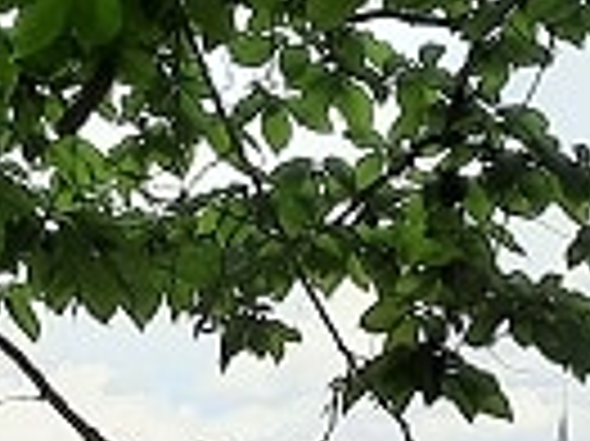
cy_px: 850
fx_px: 3252
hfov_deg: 10.4
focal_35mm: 191
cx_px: 198
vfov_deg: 7.5
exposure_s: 1/543
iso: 32
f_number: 2
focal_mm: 4.6
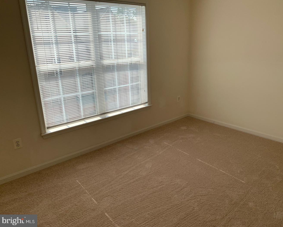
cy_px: 110
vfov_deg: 51.5
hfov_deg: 62.1
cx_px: 155
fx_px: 235
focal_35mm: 28
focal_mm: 4.25
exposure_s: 1/815
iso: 25
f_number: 1.8
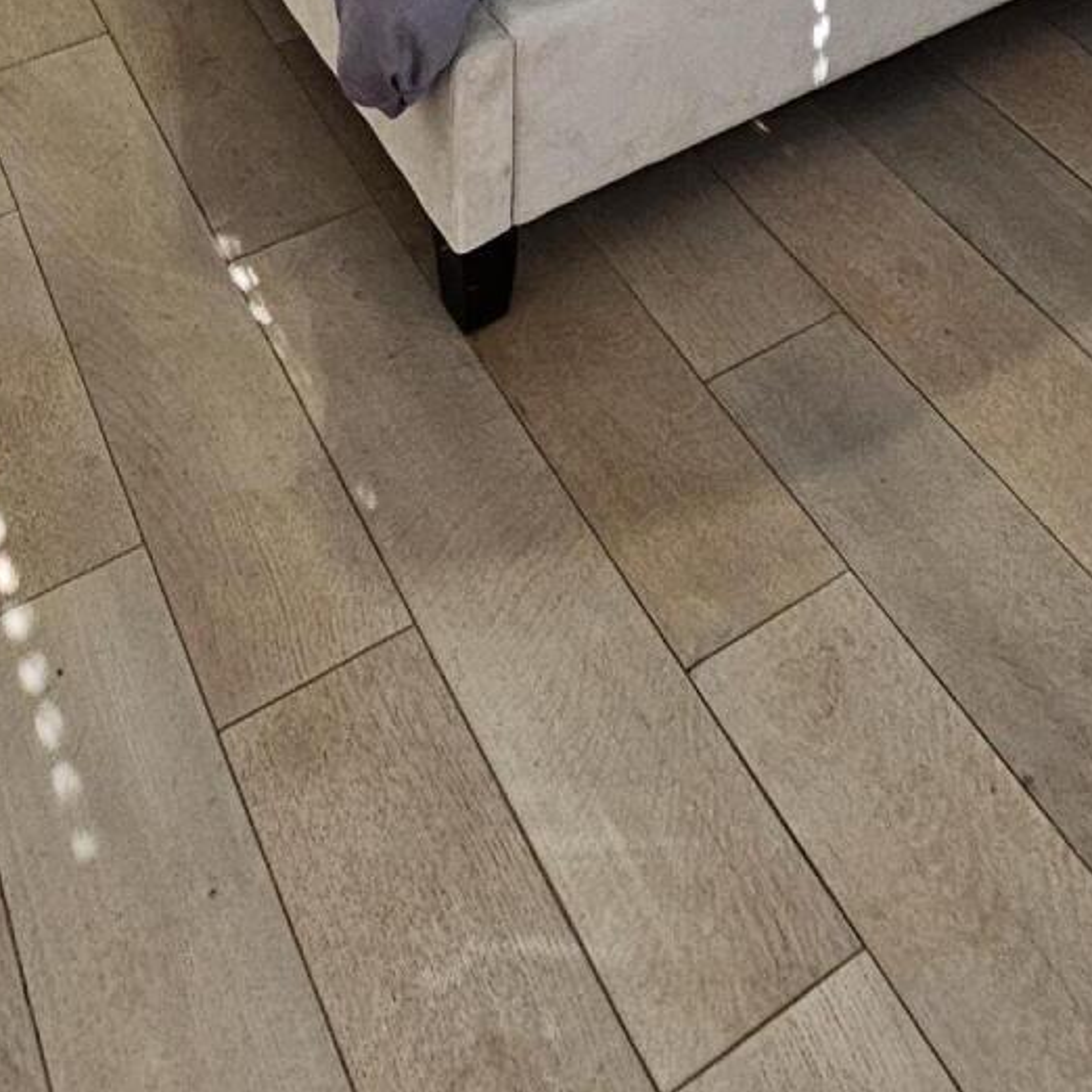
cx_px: 542
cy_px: -697
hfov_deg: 38.3
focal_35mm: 44
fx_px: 1570
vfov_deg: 24.8
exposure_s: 1/60
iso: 400
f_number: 2.2
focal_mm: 2.2
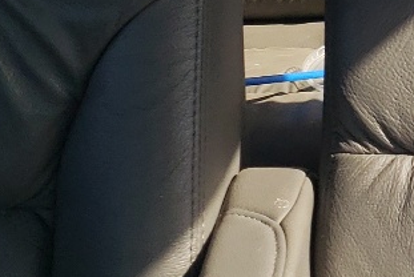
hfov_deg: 13.5
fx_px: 1600
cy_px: -209
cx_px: 710
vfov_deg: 9.5
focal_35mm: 139
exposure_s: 1/323
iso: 50
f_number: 1.5
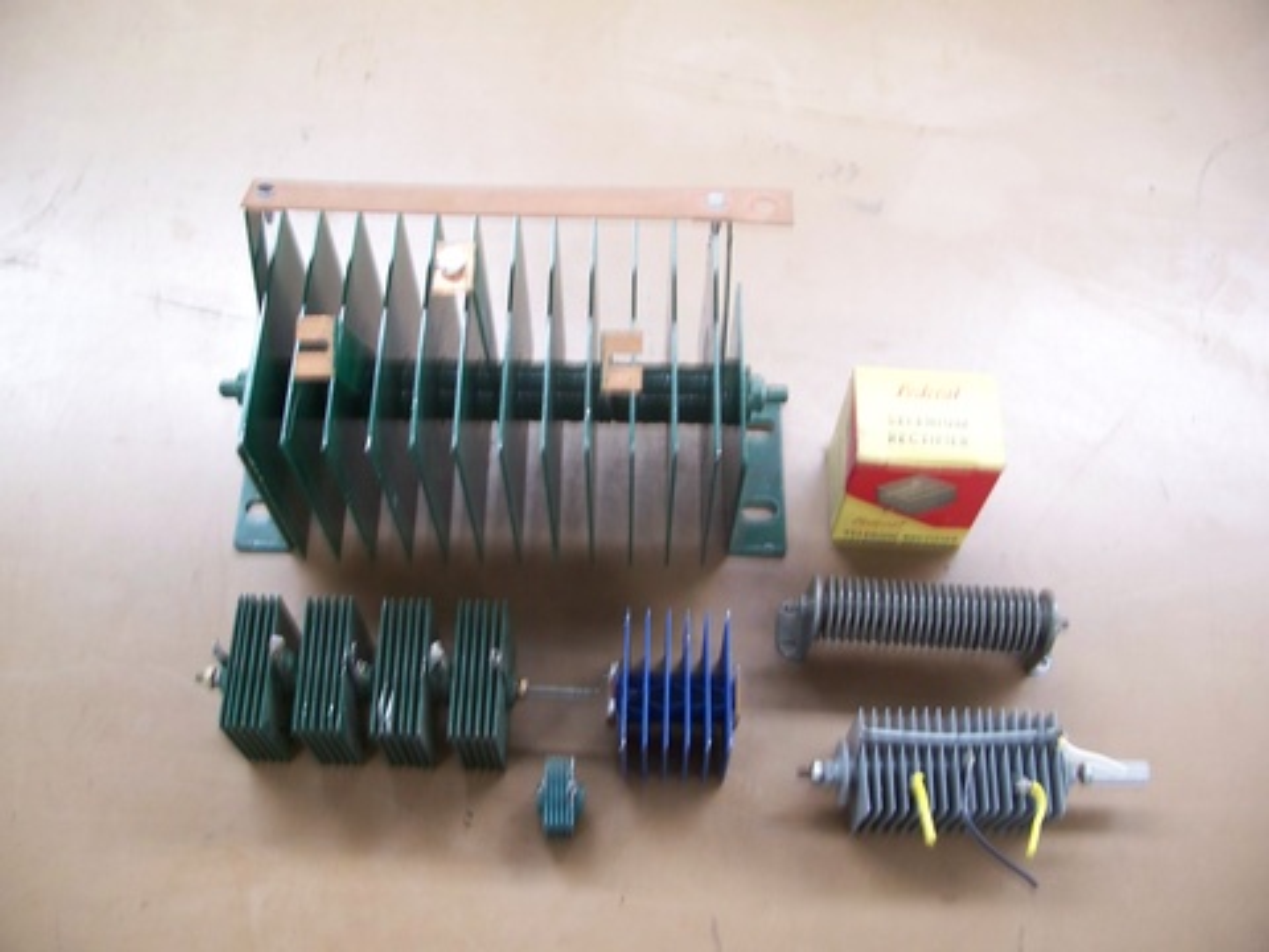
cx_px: 634
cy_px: 476
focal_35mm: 37
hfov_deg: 50.1
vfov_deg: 38.7
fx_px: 1356
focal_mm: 7.8
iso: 200
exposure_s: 1/13
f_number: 2.8
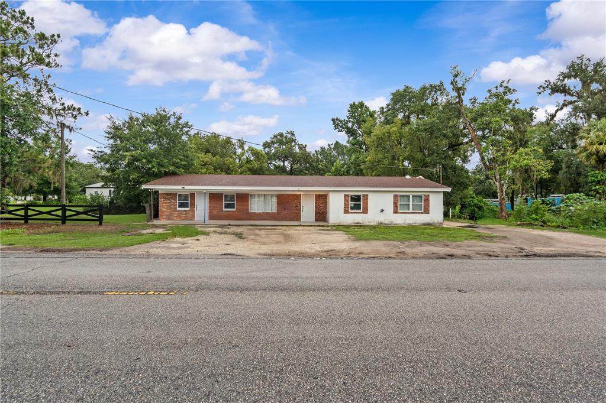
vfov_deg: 73.7
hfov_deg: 96.8
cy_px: 202
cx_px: 303
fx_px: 269
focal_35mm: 16
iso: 200
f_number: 8
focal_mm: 16
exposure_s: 1/15
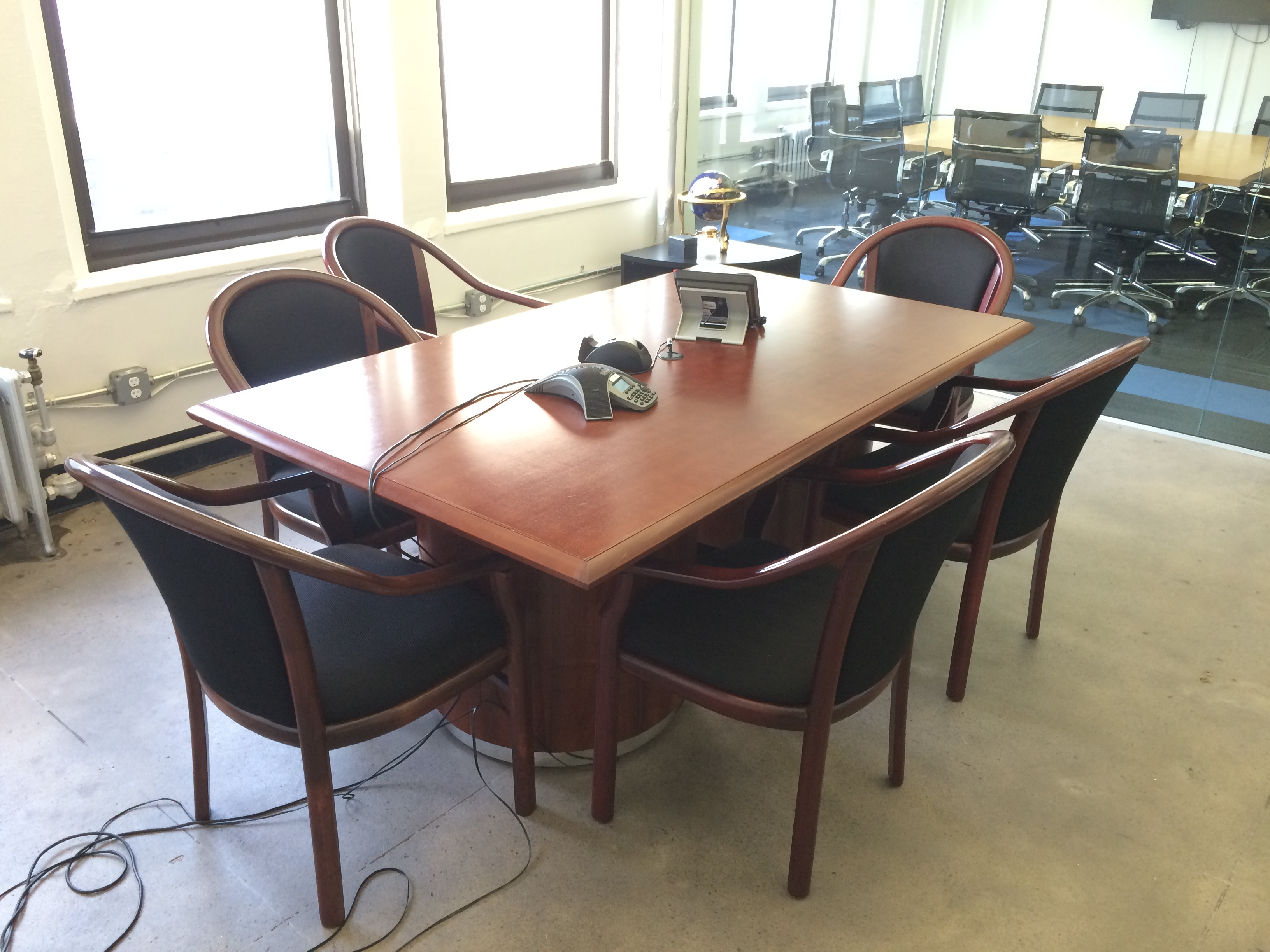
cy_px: 476
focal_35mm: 29
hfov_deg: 61.7
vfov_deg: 48.2
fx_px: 1064
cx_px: 635
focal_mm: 4.15
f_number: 2.2
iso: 125
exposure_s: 1/30
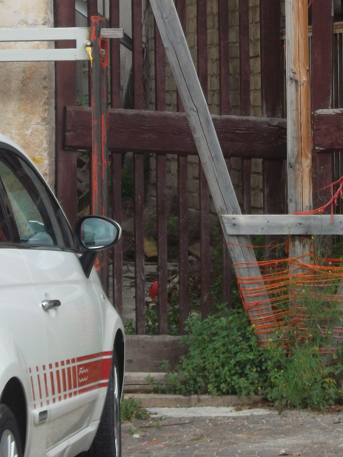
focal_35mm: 164
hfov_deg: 9.0
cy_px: -3
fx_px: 2166
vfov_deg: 11.9
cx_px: 334
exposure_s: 1/125
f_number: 3.9
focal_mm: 13.2
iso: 80
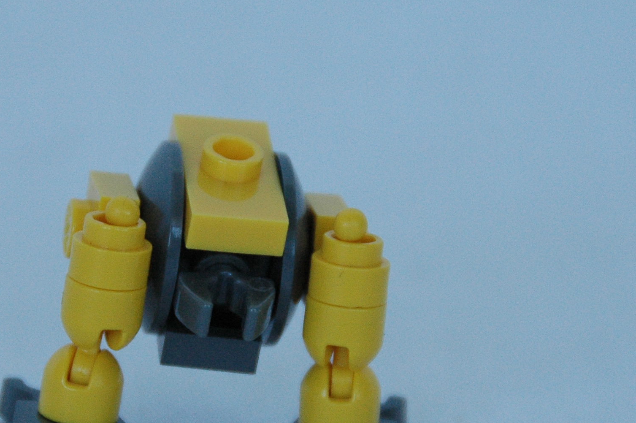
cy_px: 245
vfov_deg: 2.3
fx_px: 10573
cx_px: 224
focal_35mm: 599
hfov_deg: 3.4
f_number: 5.6
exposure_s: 1/125
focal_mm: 200
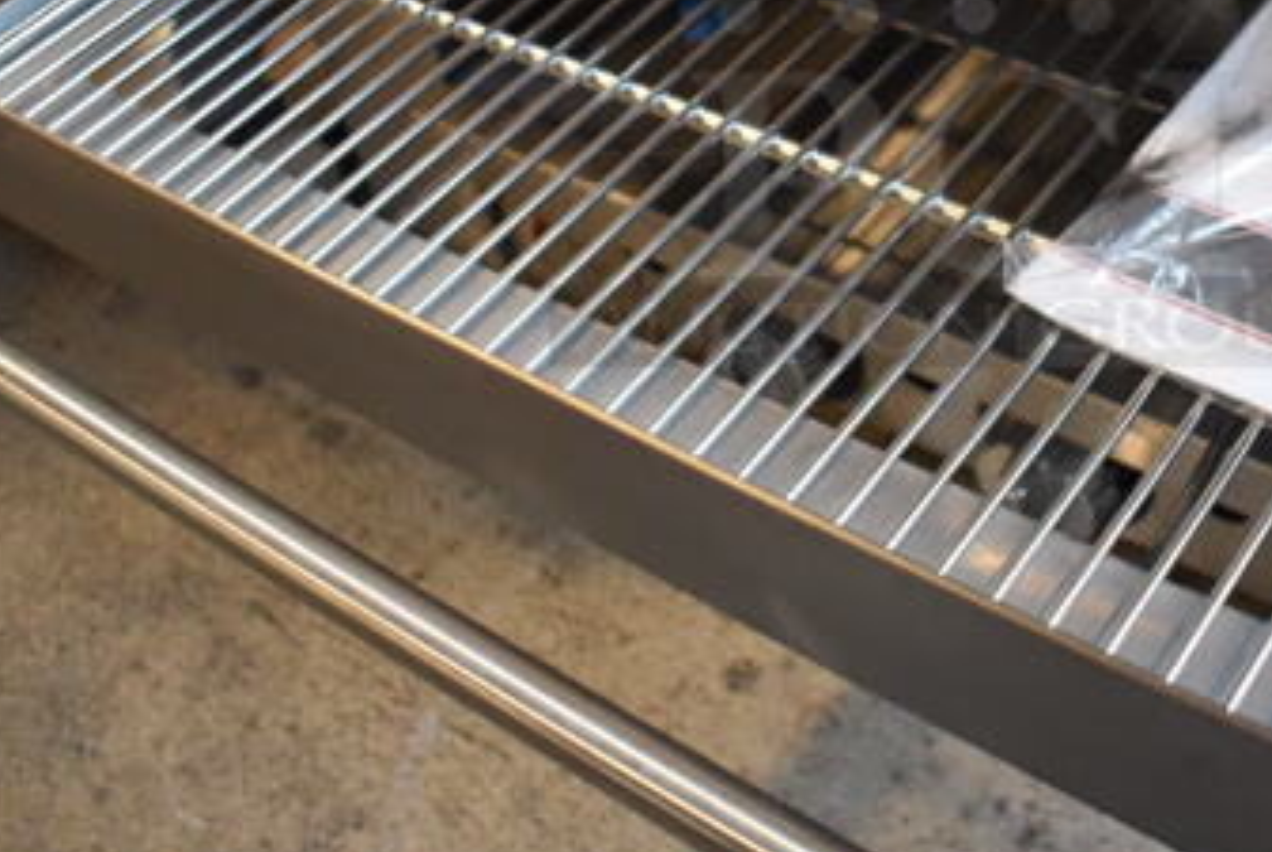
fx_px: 1734
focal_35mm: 49
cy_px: 167
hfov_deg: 39.1
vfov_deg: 27.1
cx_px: 973
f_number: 3.5
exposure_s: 1/125
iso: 1600
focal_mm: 18
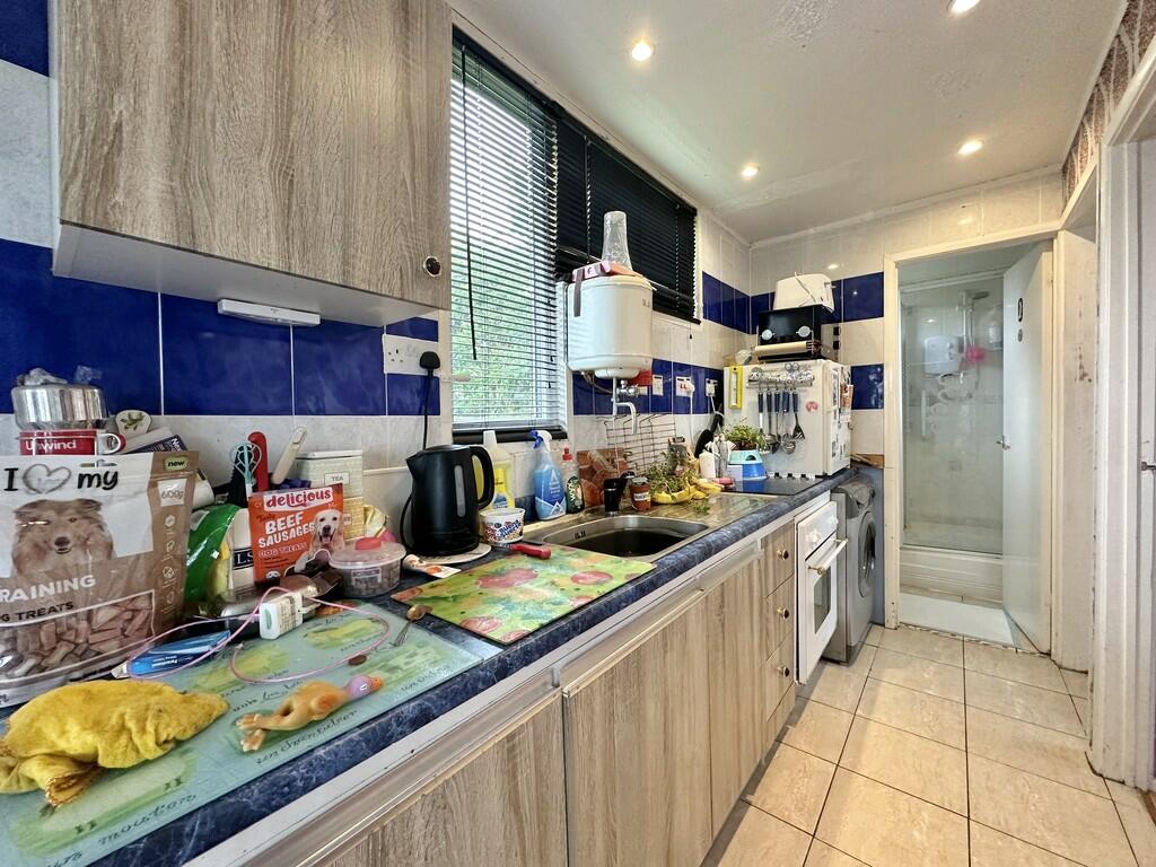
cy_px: 434
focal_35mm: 14
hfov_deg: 102.1
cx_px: 578
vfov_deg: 85.7
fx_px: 468
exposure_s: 1/100
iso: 250
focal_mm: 2.22
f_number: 2.2
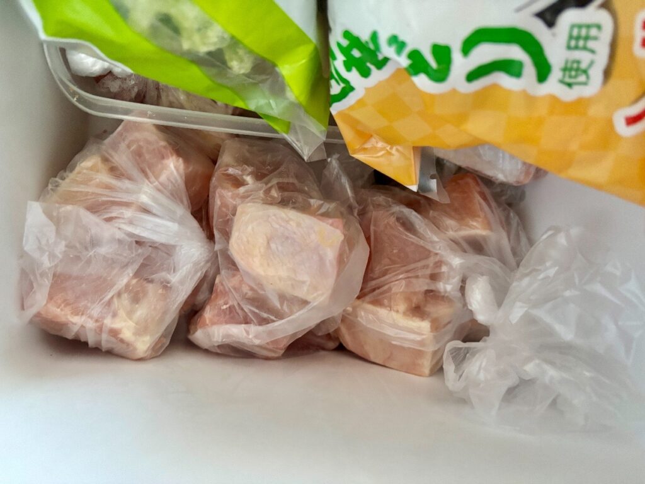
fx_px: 484
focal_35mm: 26
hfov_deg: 67.3
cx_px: 322
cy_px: 242
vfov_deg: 53.1
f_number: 1.6
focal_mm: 5.96
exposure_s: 1/30
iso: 640
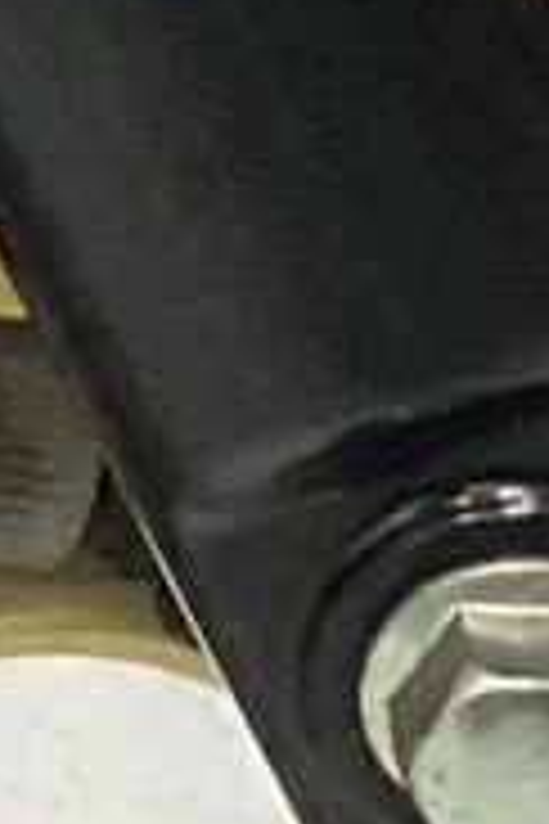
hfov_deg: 4.1
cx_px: 270
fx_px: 7754
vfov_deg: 6.0
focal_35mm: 339
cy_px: -423
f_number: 2.4
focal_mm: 3.3
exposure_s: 1/60
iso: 200
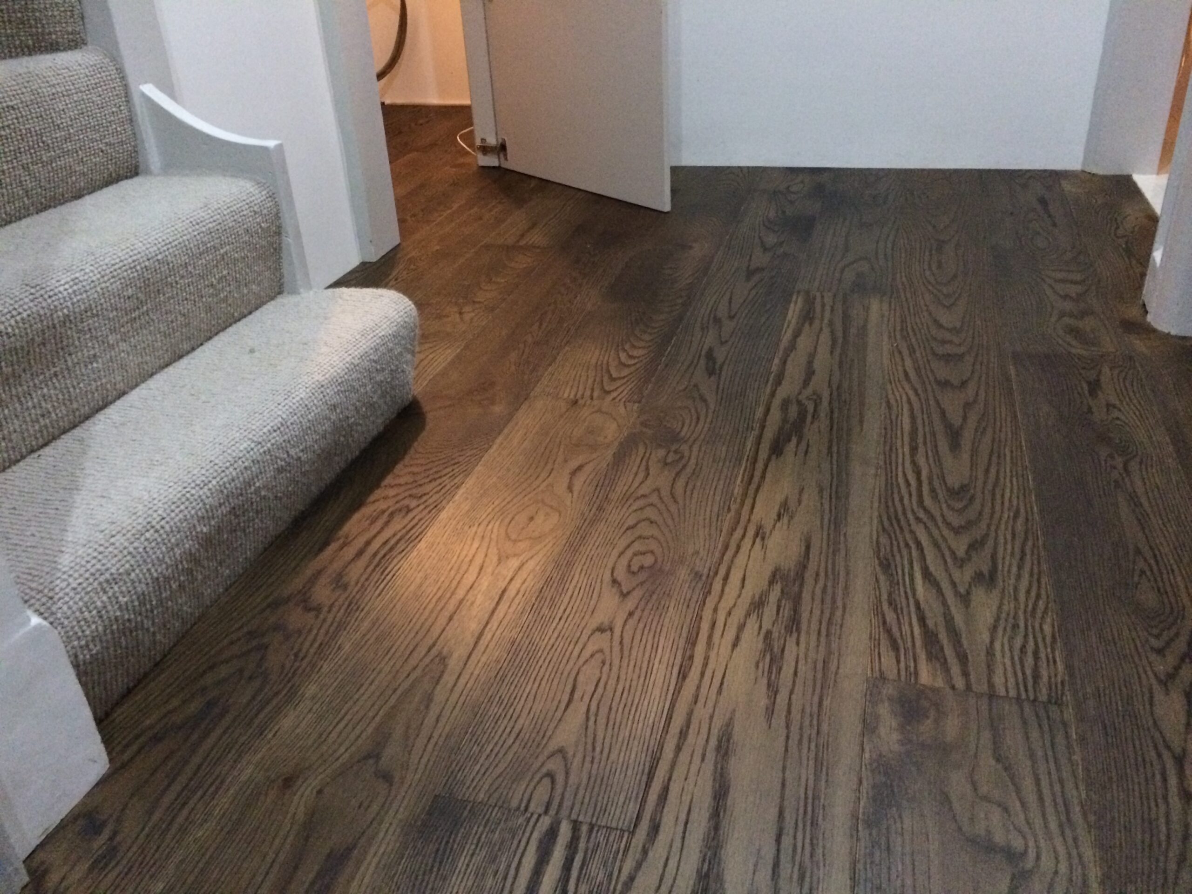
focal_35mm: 30
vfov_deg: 46.8
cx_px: 596
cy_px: 447
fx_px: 1033
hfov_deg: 60.0
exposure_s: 1/17
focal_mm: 4.12
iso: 500
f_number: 2.2
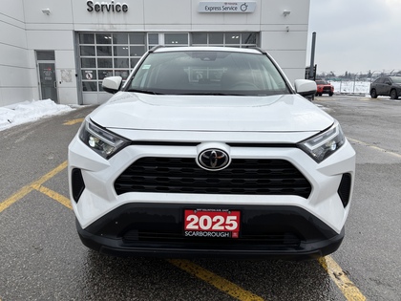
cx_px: 200
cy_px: 150
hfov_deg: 67.3
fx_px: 301
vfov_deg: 53.1
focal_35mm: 26
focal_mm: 5.96
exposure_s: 1/3534
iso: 50
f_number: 1.6
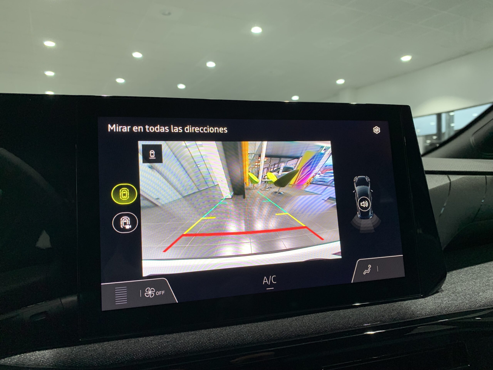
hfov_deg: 67.3
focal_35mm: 26
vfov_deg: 53.1
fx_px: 370
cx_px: 246
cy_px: 185
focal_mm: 4.25
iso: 64
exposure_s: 1/50
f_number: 1.8
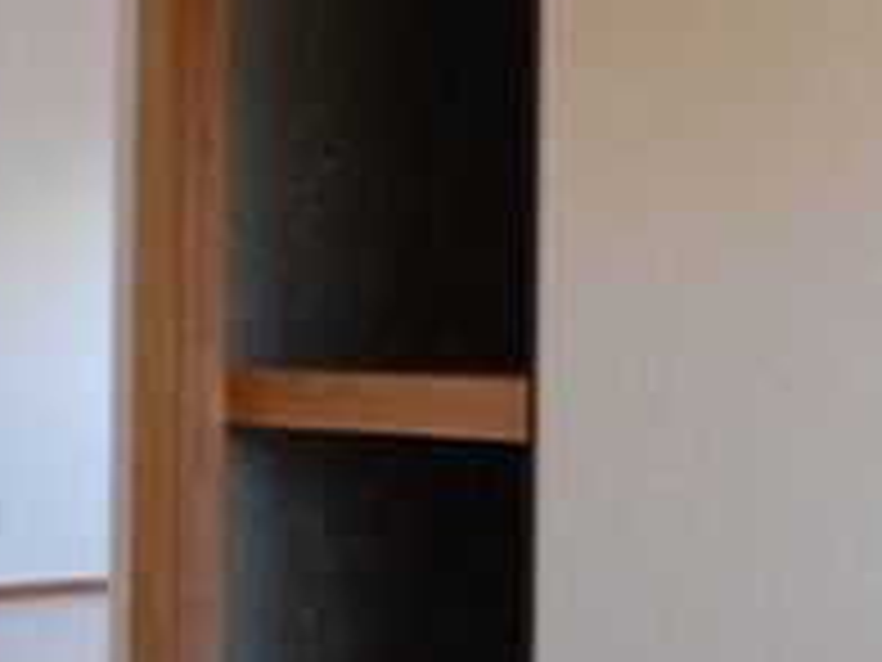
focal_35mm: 85
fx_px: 2166
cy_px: 284
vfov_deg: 17.4
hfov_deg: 22.6
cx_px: 144
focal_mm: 4.6
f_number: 3.2
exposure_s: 1/40
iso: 80
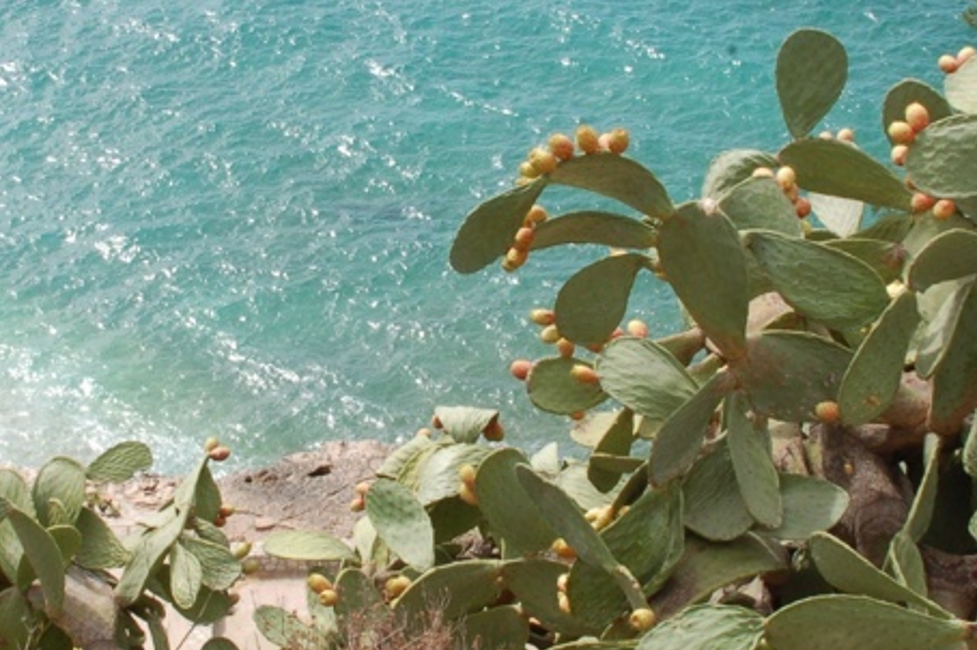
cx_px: 398
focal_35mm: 88
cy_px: 242
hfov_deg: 23.1
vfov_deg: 15.5
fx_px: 2386
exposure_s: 1/30
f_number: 20
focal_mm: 26
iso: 200
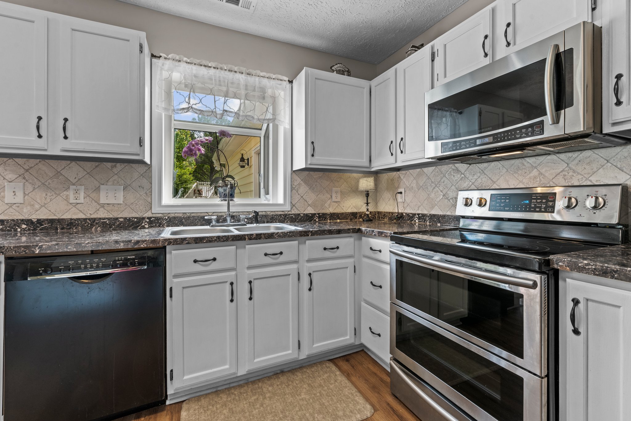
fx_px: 263
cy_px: 210
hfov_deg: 100.4
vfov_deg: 77.3
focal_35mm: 15
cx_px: 316
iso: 400
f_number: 7.1
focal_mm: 15
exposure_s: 1/6
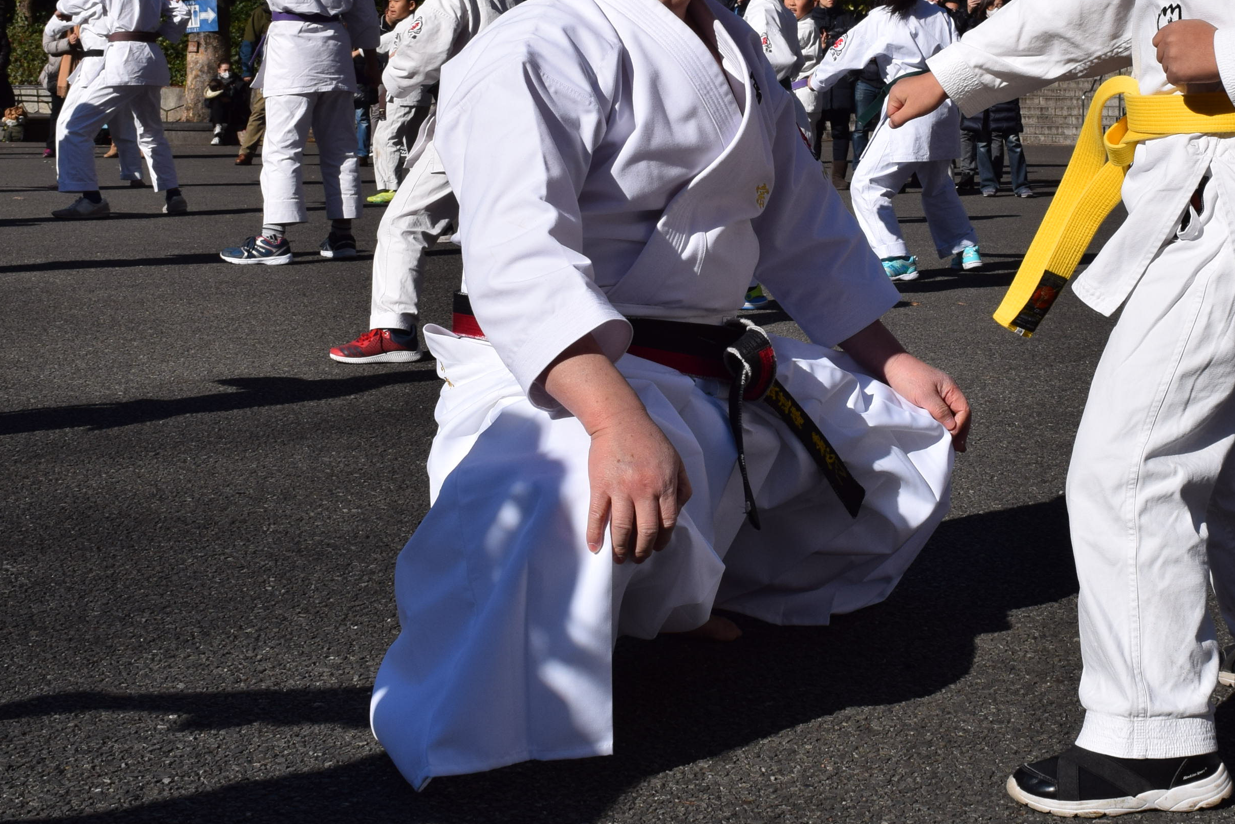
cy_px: 190
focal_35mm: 61
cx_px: 912
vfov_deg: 22.0
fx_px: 2093
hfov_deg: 32.3
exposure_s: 1/500
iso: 200
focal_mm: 22
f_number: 11
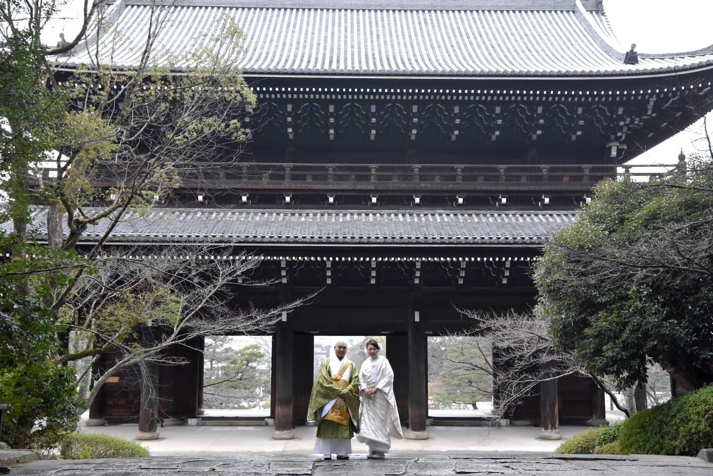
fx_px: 792
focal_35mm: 40
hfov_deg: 48.5
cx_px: 356
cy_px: 238
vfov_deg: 33.4
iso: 4000
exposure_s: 1/80
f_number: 5.6
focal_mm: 40
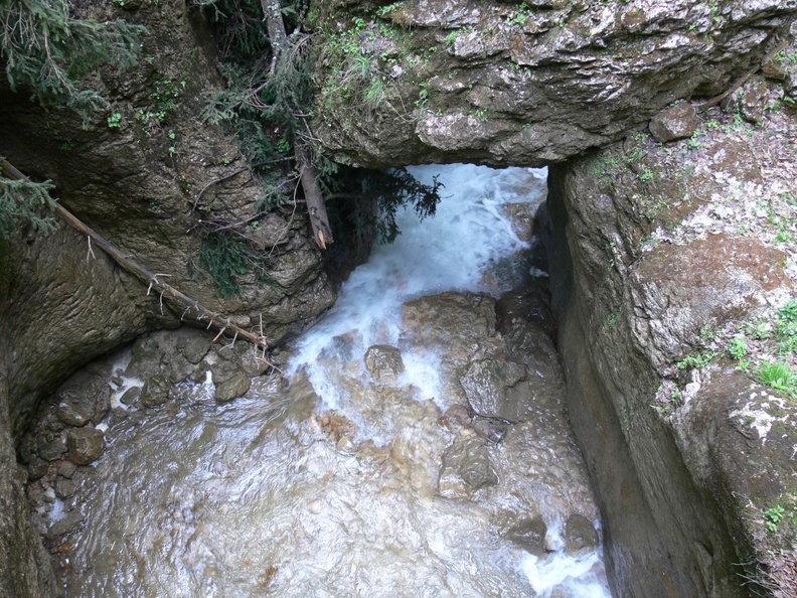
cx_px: 398
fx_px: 806
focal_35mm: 35
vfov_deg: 40.7
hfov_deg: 52.6
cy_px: 299
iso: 80
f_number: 2.8
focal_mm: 7.4
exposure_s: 1/30
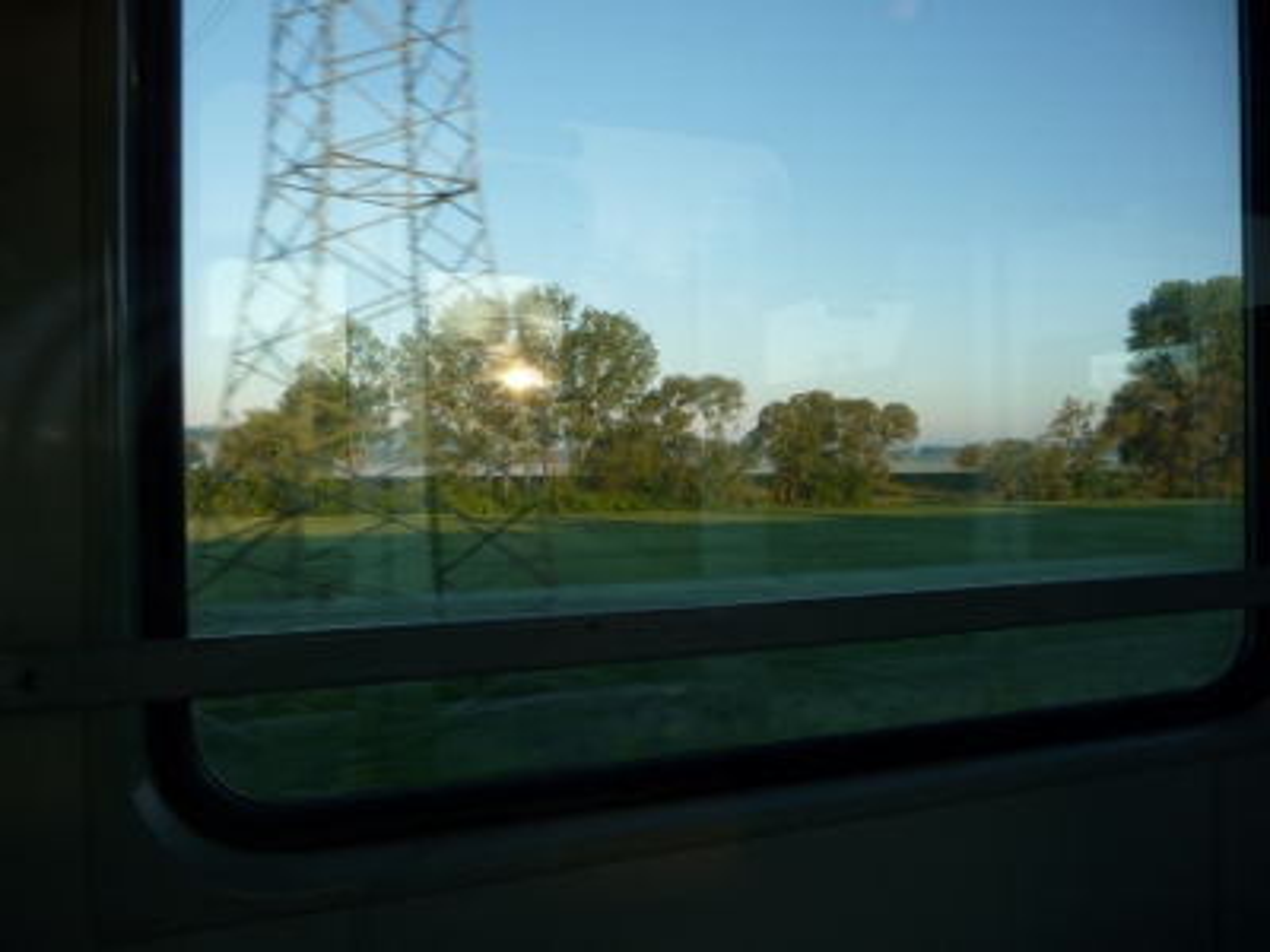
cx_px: 635
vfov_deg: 49.7
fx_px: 1027
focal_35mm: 28
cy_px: 476
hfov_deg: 63.4
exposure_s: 1/200
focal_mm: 4.7
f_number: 3.3
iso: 100
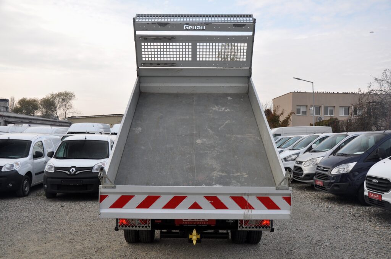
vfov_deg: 36.8
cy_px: 130
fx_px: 391
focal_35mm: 36
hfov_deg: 53.2
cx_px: 196
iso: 500
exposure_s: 1/250
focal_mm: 24
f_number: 8
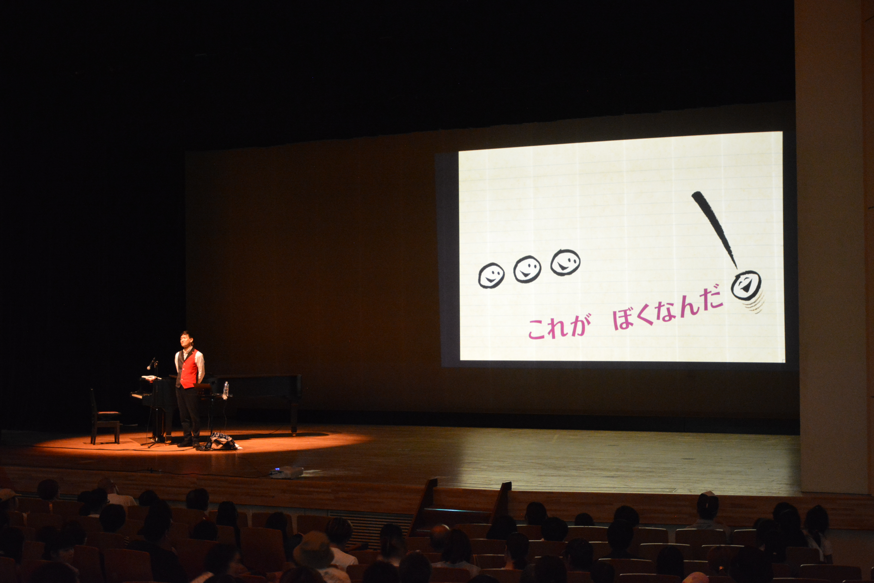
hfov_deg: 35.0
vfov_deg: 23.8
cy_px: 292
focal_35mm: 57
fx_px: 1384
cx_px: 437
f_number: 4.2
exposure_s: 1/8
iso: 3200
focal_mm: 38
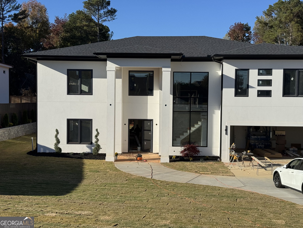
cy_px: 114
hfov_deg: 39.7
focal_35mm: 48
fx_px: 420
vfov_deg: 30.3
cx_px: 152
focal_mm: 6.76
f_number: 1.78
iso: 64
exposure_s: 1/7092
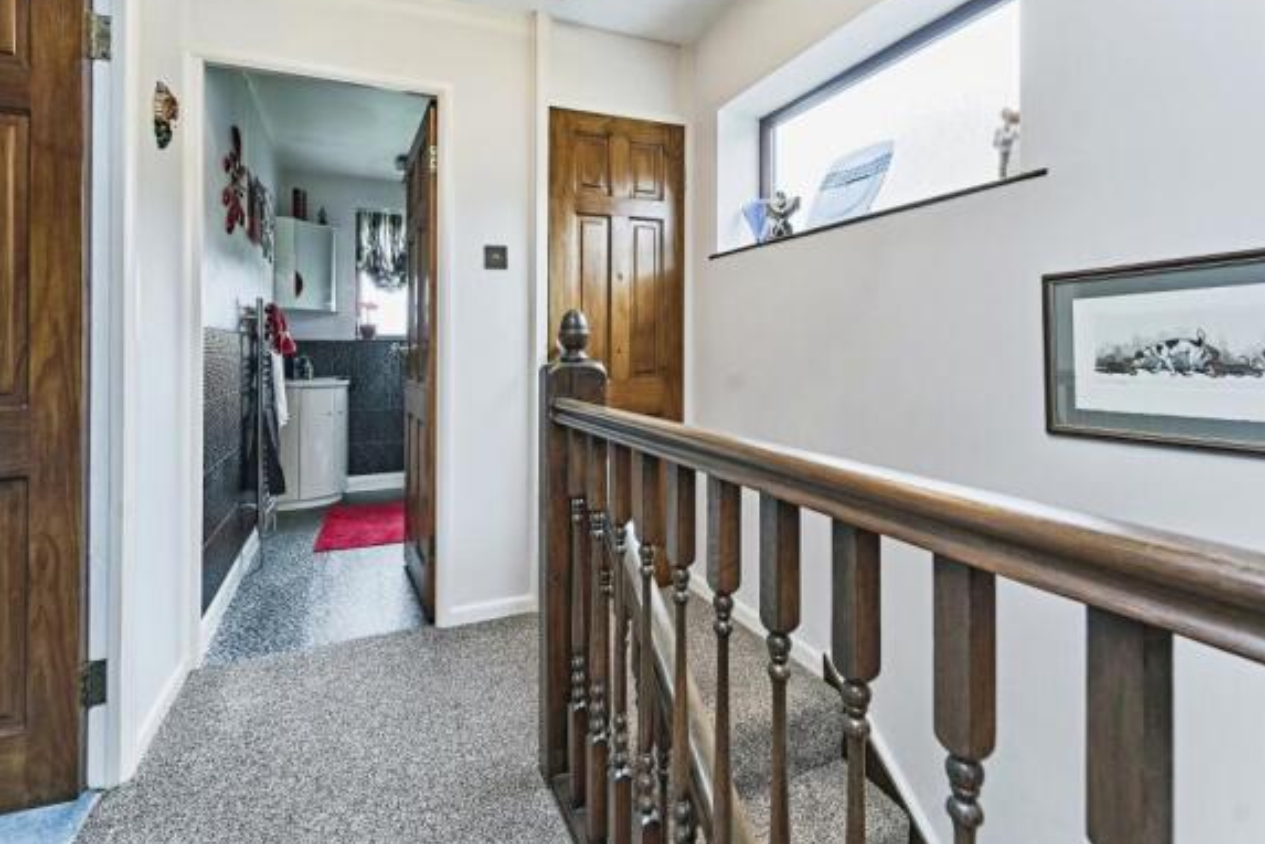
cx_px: 613
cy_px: 381
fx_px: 562
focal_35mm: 16
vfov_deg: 73.6
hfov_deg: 96.7
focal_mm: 14
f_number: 8
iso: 400
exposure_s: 1/20
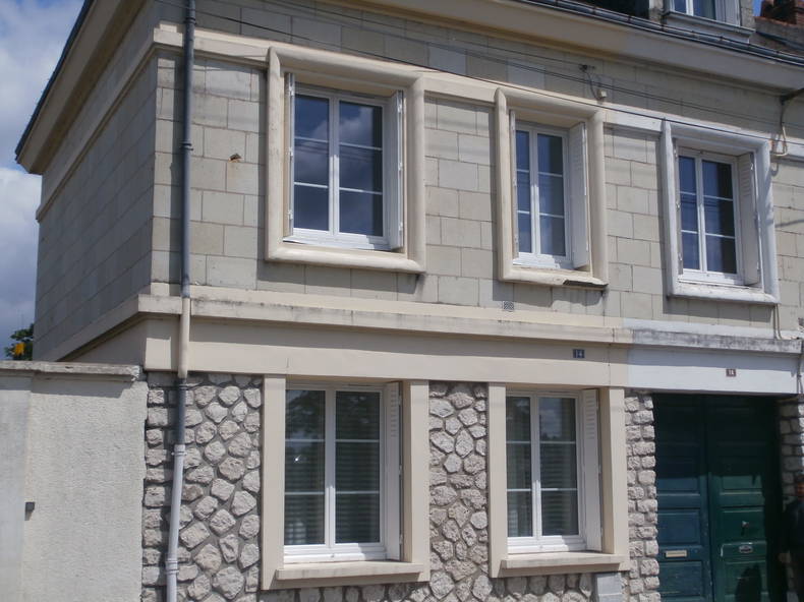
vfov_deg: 30.9
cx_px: 402
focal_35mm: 47
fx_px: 1091
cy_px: 301
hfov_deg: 40.4
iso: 100
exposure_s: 1/2000
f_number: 4.2
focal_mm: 8.29
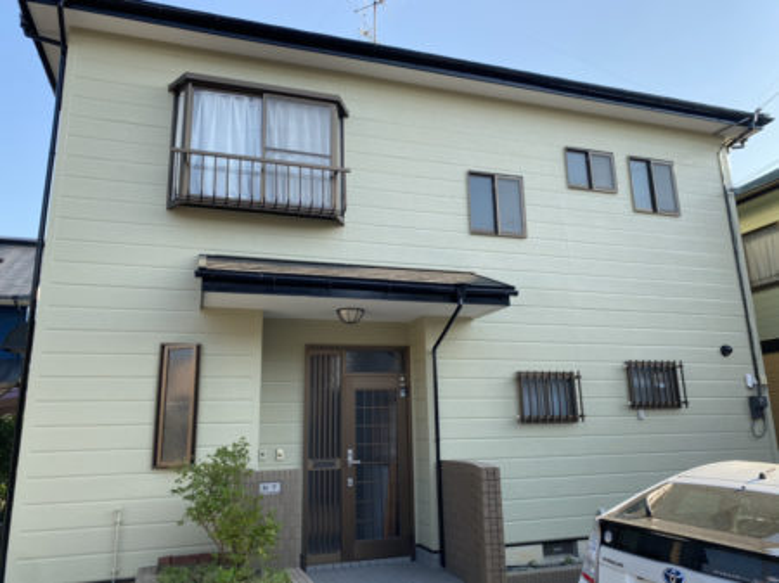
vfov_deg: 53.0
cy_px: 292
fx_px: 585
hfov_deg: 67.3
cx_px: 390
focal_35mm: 26
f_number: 1.8
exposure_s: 1/640
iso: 32
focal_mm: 4.25
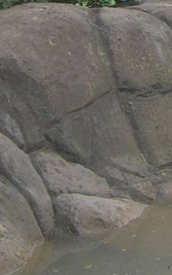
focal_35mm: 183
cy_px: -80
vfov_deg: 11.2
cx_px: 387
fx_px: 1373
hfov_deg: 6.8
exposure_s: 1/48.7
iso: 50
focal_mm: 7.8
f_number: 2.8
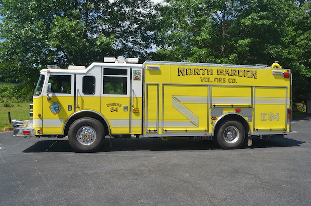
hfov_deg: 62.0
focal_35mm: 30
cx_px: 156
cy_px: 103
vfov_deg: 43.4
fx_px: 259
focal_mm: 20
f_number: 8
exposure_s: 1/250
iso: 100
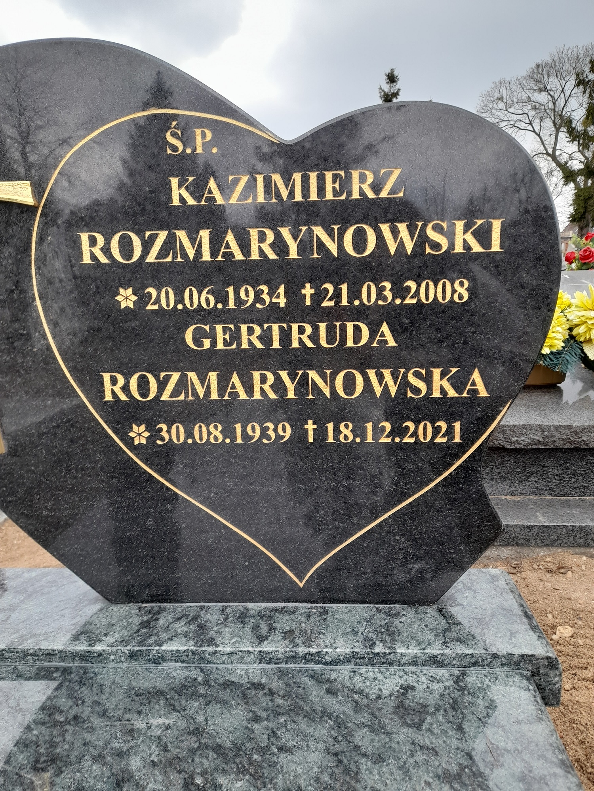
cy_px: 396
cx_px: 297
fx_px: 572
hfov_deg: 54.9
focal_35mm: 25
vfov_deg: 69.4
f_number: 2
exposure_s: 1/50
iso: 20
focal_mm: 4.6
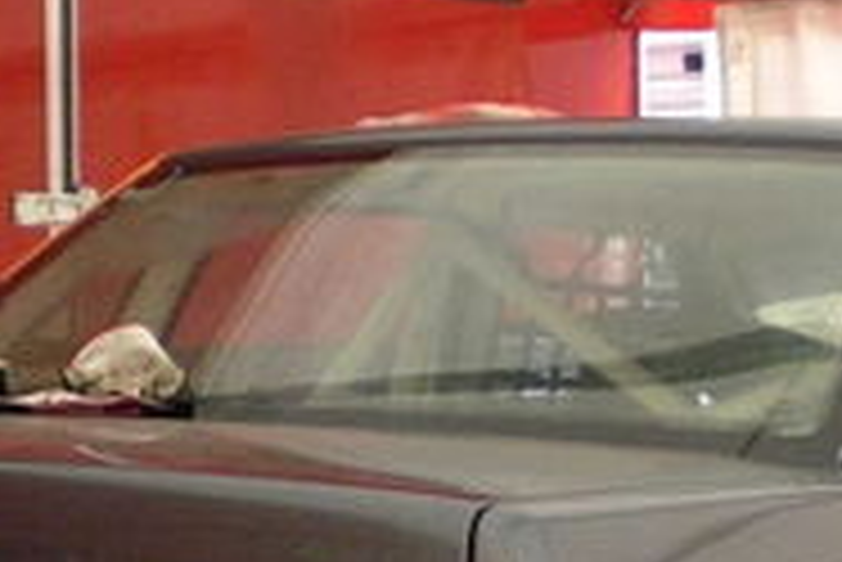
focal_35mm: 128
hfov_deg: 16.0
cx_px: 572
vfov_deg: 10.6
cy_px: 549
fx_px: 2996
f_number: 3.1
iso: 400
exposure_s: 1/60
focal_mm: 6.3
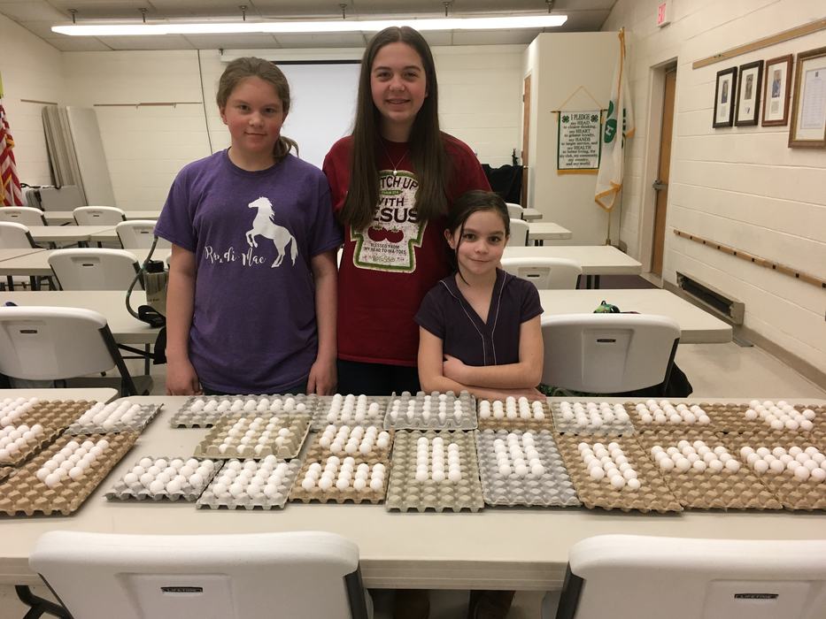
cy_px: 310
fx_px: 692
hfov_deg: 61.7
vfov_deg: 48.2
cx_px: 413
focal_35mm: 29
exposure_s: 1/30
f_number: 2.2
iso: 40
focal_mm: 4.15
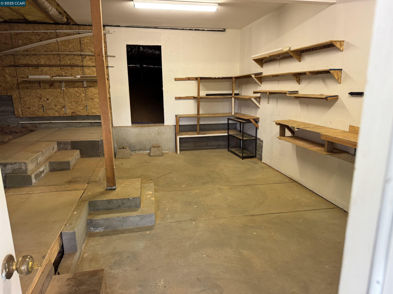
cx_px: 196
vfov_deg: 56.8
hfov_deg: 71.6
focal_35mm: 24
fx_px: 272
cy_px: 147
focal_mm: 6.76
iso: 160
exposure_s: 1/60
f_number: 1.78
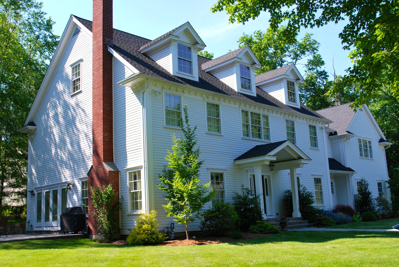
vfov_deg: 37.0
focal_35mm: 36
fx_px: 399
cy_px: 134
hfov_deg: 53.1
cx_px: 200
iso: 100
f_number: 6.3
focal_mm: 24
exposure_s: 1/160
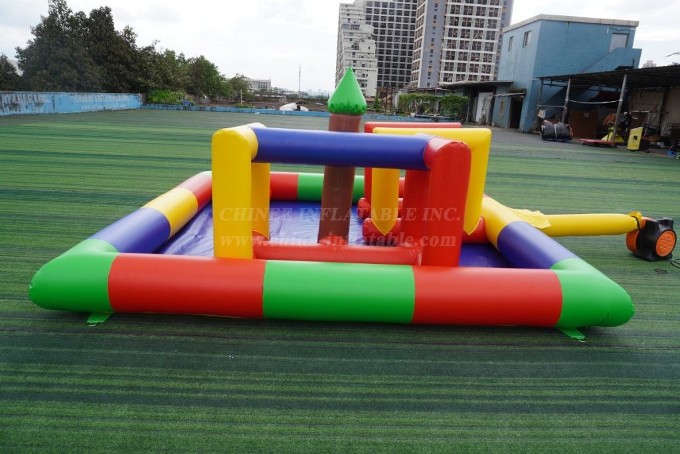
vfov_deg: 53.1
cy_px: 227
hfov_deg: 73.7
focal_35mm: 24
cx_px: 340
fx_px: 453
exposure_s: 1/160
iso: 100
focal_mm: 16
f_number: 8
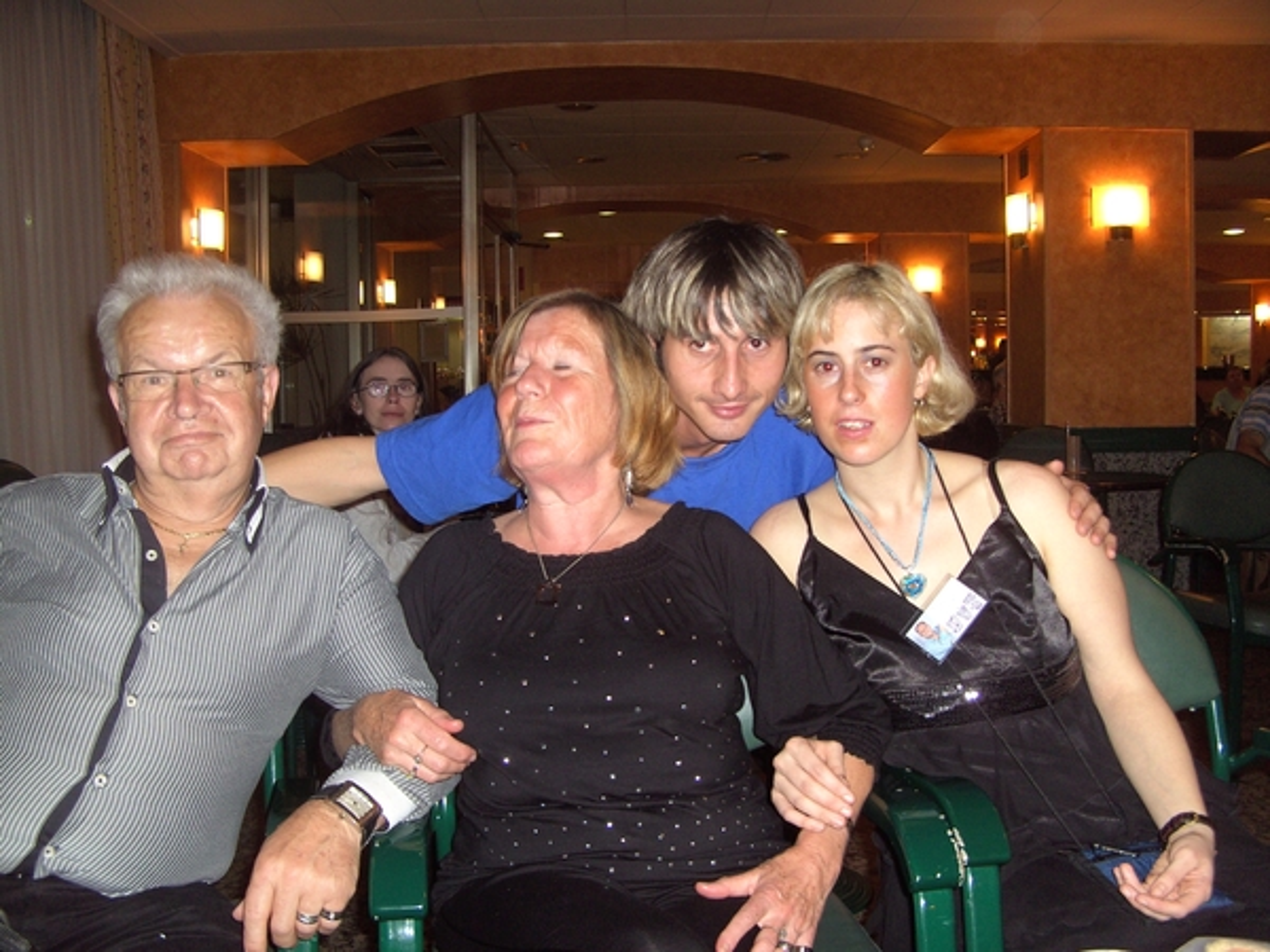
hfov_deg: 50.1
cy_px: 476
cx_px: 635
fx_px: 1357
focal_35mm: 37
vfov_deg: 38.7
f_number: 2.8
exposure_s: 1/50
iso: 100
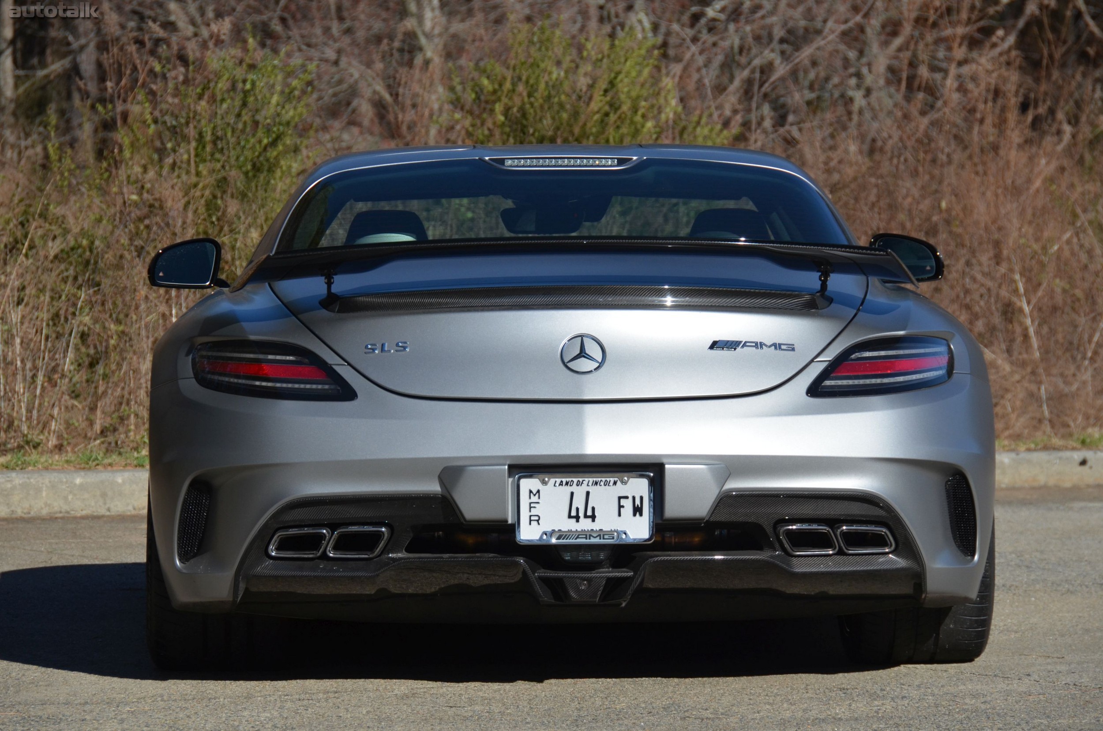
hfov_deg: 11.4
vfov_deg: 7.6
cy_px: 366
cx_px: 552
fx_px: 5504
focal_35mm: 180
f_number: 8
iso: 400
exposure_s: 1/2000
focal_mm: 120
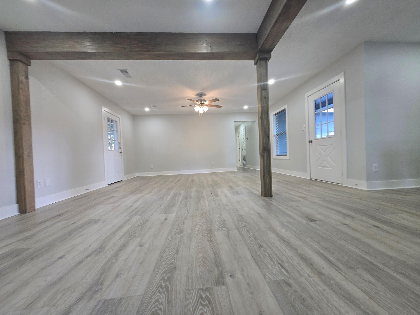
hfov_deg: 106.2
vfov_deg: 89.9
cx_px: 210
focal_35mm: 13
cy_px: 158
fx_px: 158
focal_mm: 1.7
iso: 160
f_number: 2.2
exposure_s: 1/60
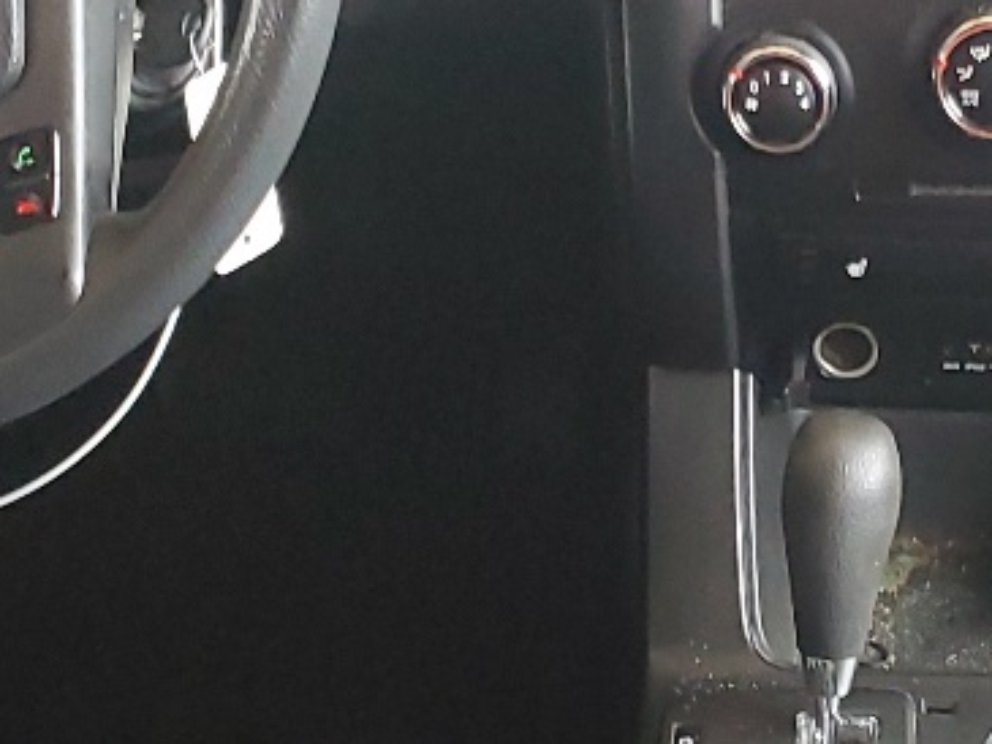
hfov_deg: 17.0
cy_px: 625
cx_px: 870
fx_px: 3268
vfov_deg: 12.9
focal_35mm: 114
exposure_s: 1/60.2
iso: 197
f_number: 1.5
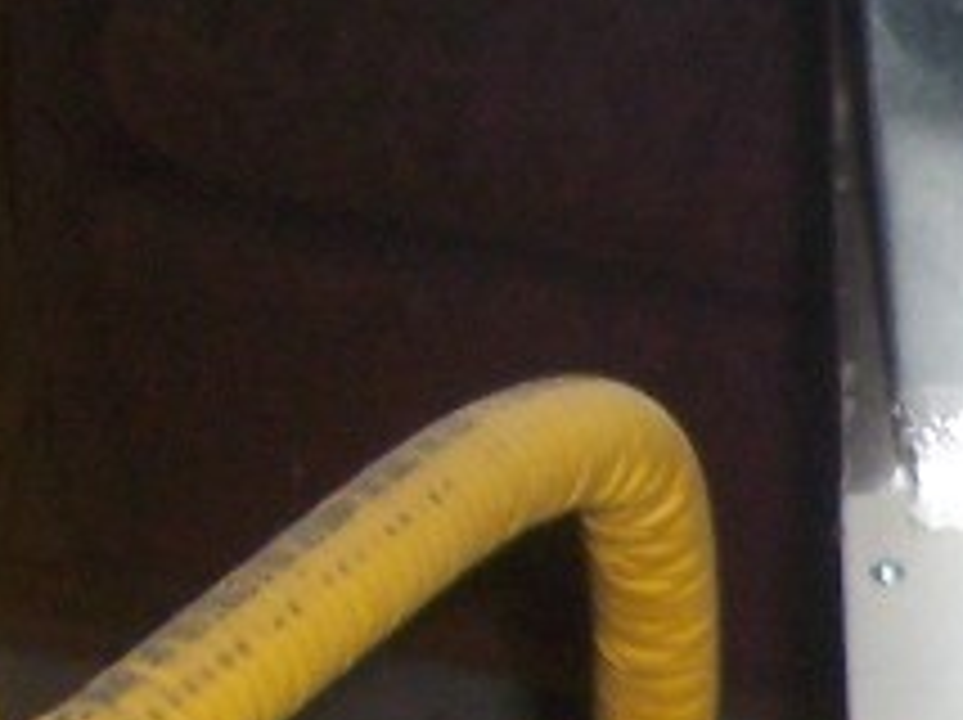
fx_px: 4529
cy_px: 932
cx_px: 2218
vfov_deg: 8.9
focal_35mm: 163
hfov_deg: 10.6
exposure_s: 1/60
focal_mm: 5.6
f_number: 2.7
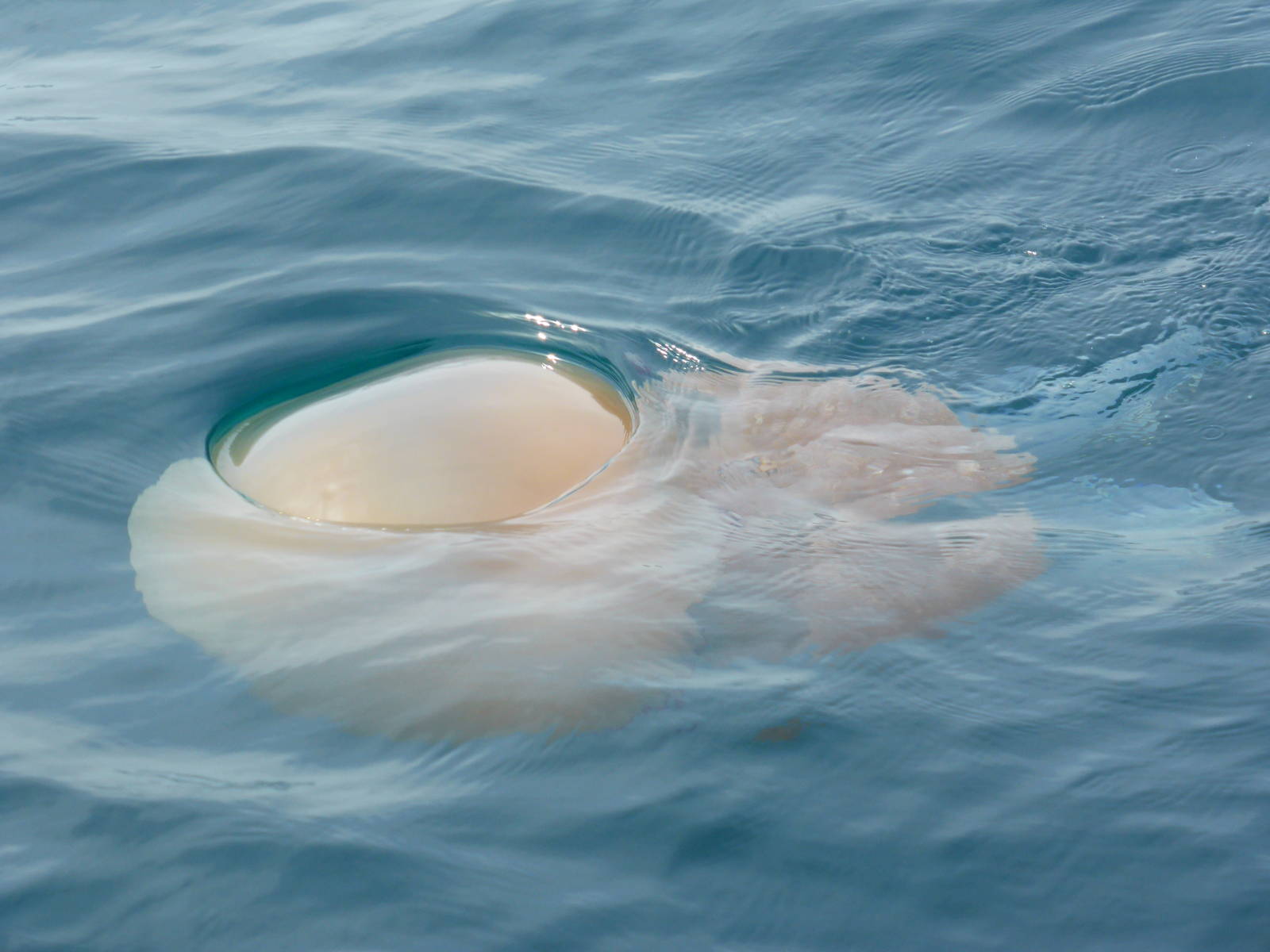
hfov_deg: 14.4
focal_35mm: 137
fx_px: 5026
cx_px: 635
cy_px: 476
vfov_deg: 10.8
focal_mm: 24.4
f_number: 5.4
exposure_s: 1/250
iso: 100
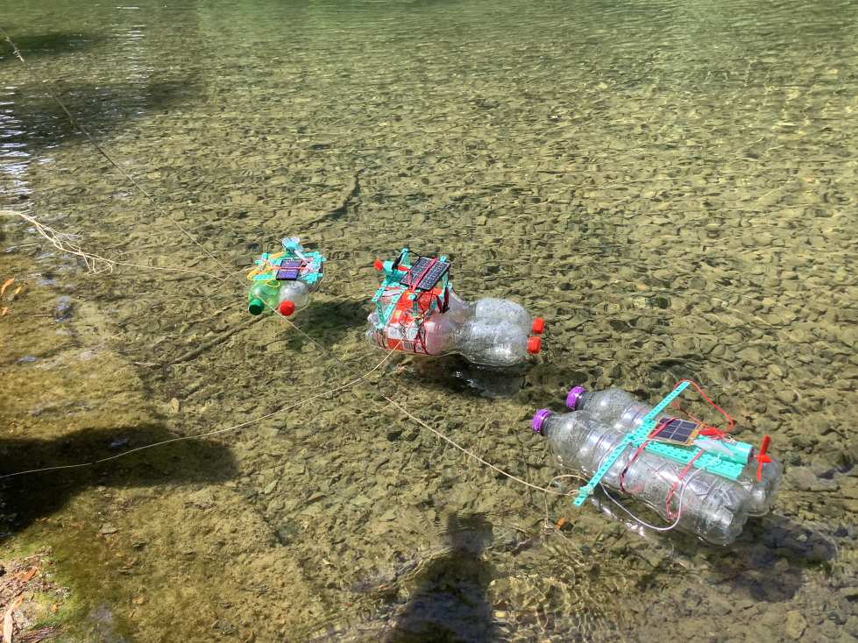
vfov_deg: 45.4
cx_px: 429
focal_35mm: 31
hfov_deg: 58.4
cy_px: 322
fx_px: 768
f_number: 2.4
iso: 25
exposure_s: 1/257
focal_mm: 3.3
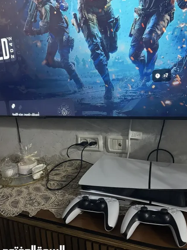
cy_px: 121
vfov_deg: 59.9
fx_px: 216
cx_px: 108
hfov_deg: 46.6
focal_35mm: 30
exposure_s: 1/54
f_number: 1.78
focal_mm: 6.76
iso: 800
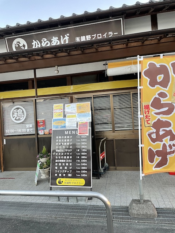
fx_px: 175
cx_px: 88
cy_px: 116
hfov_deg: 53.1
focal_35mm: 26
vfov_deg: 67.3
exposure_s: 1/87
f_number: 1.6
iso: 125
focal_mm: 4.2
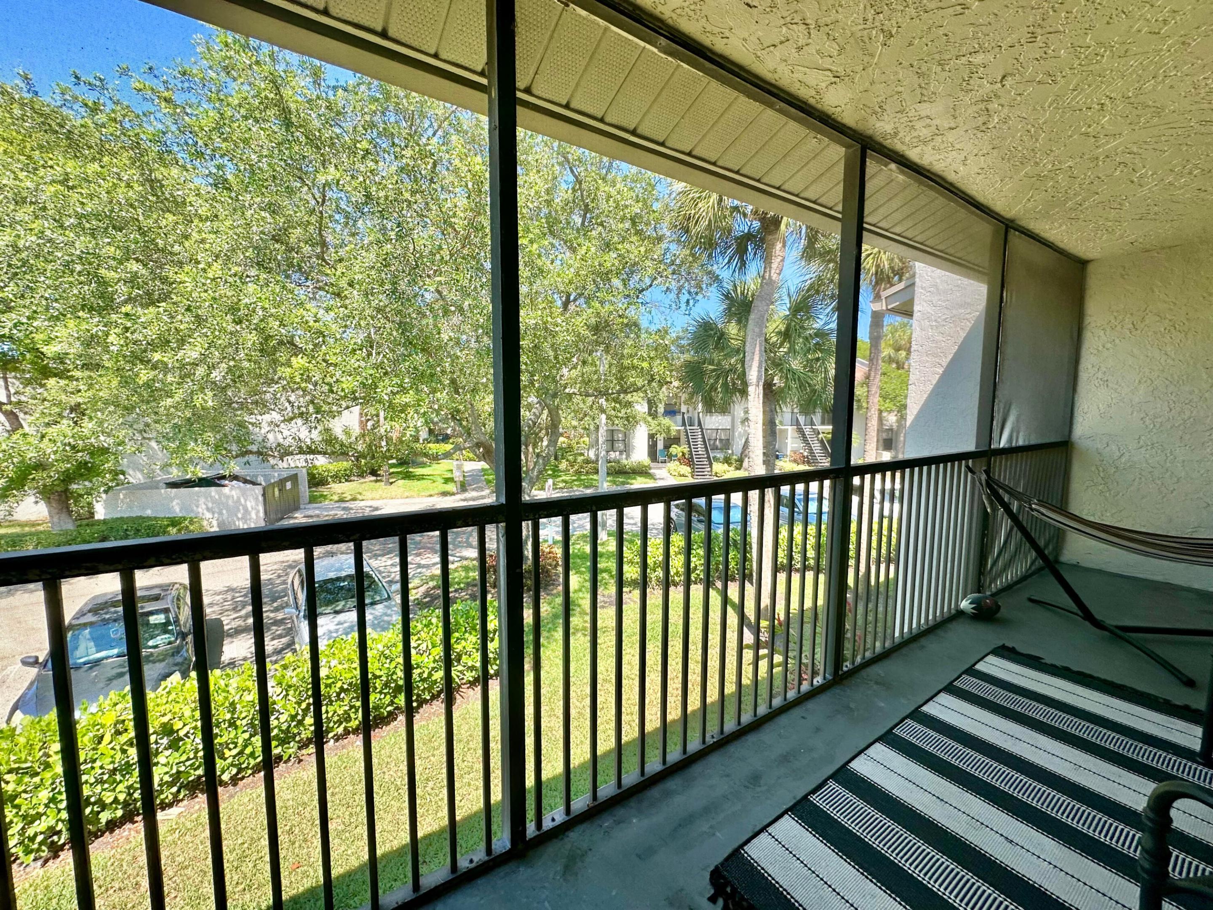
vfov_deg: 85.7
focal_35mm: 14
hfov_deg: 102.1
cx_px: 606
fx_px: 491
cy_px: 455
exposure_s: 1/257
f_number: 2.2
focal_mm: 2.22
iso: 40
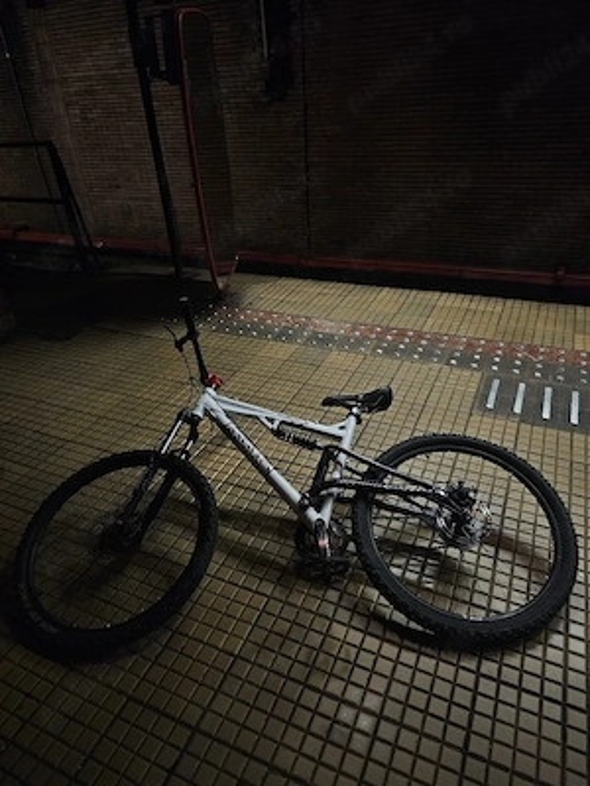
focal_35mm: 23
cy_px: 393
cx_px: 295
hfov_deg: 58.9
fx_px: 523
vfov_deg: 73.9
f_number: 1.7
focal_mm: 6.3
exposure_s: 1/101
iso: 800
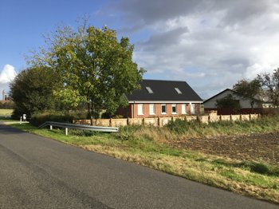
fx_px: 250
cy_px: 104
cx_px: 140
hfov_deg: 58.4
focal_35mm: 31
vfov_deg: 45.4
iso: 25
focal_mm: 3.3
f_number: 2.4
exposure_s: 1/1101
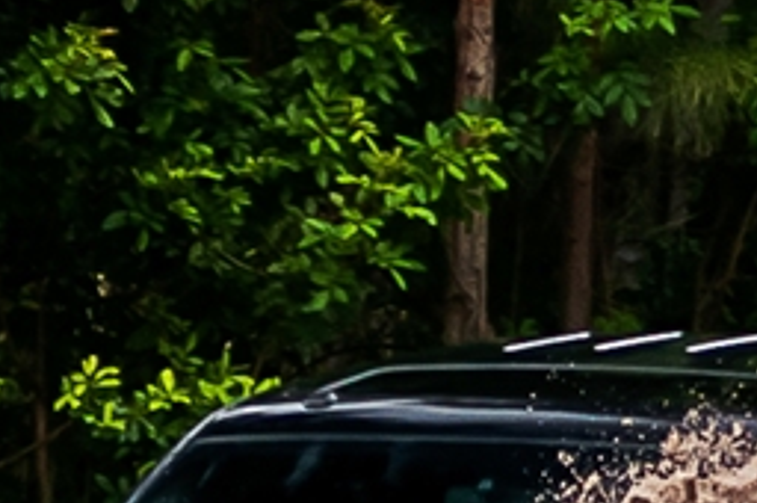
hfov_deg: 2.6
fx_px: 16570
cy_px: 644
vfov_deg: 1.7
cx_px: 272
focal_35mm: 789
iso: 200
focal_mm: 70
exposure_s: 1/400
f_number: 2.8
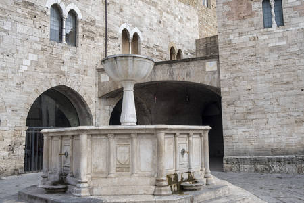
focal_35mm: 32
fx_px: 270
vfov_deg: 41.1
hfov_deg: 58.7
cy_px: 102
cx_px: 152
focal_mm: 21.4
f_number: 8
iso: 200
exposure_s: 1/60
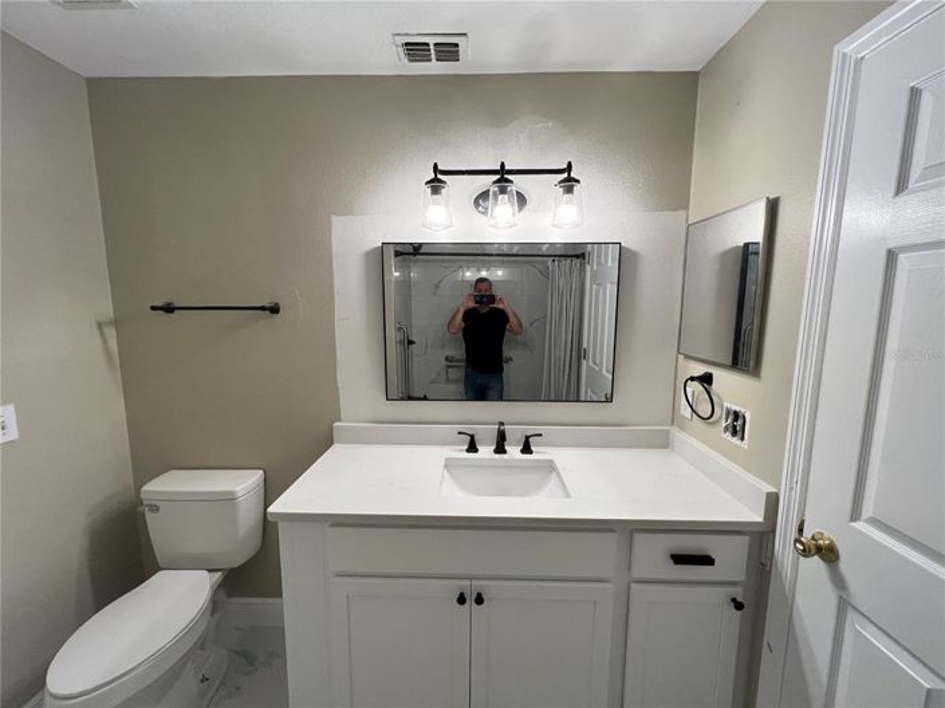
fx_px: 355
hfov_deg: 106.2
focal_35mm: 13
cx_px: 472
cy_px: 354
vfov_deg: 89.9
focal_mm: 1.57
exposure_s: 1/120
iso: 125
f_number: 1.8
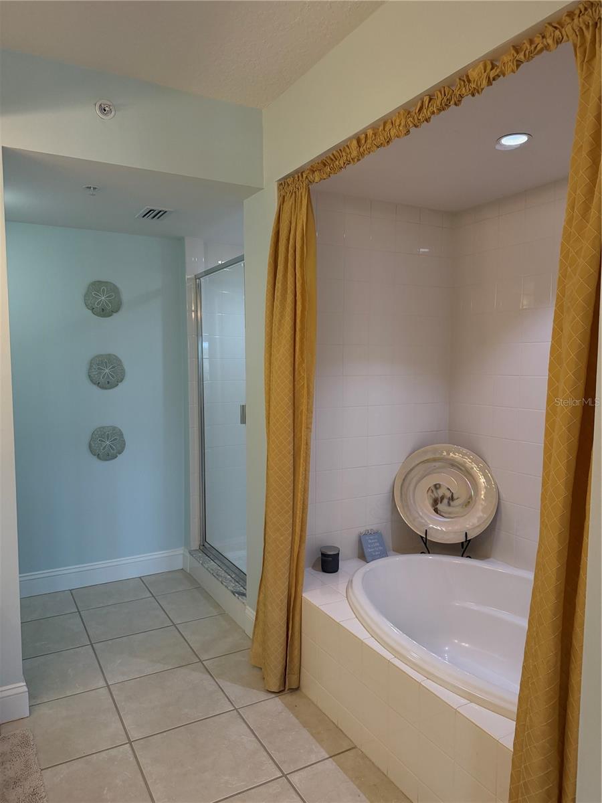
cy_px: 402
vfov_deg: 71.6
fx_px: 557
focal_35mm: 24
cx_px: 301
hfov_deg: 56.8
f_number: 1.78
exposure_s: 1/146
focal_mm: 6.76
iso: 200
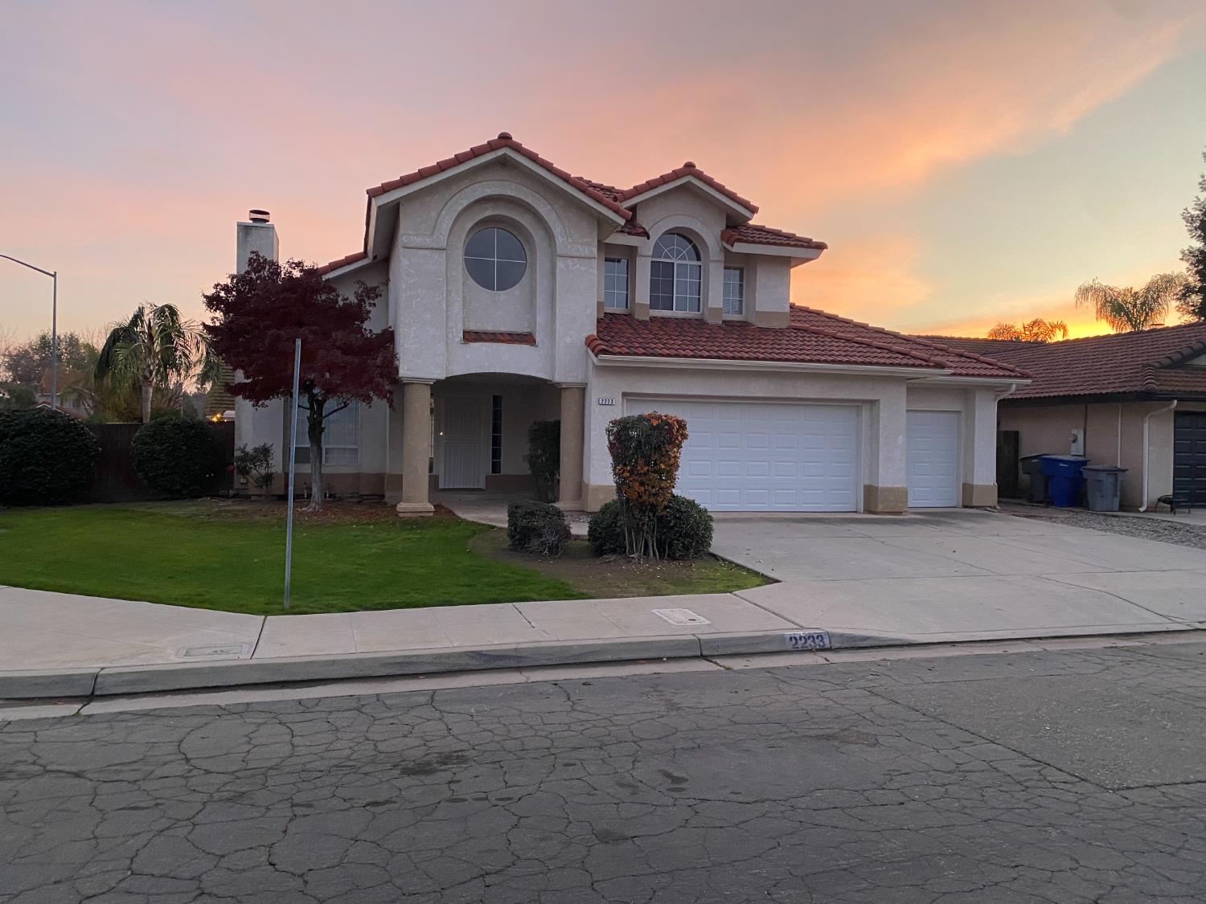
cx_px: 603
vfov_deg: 53.1
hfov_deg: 67.3
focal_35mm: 26
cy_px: 452
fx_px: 906
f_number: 1.8
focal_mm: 4.25
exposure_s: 1/60
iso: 125
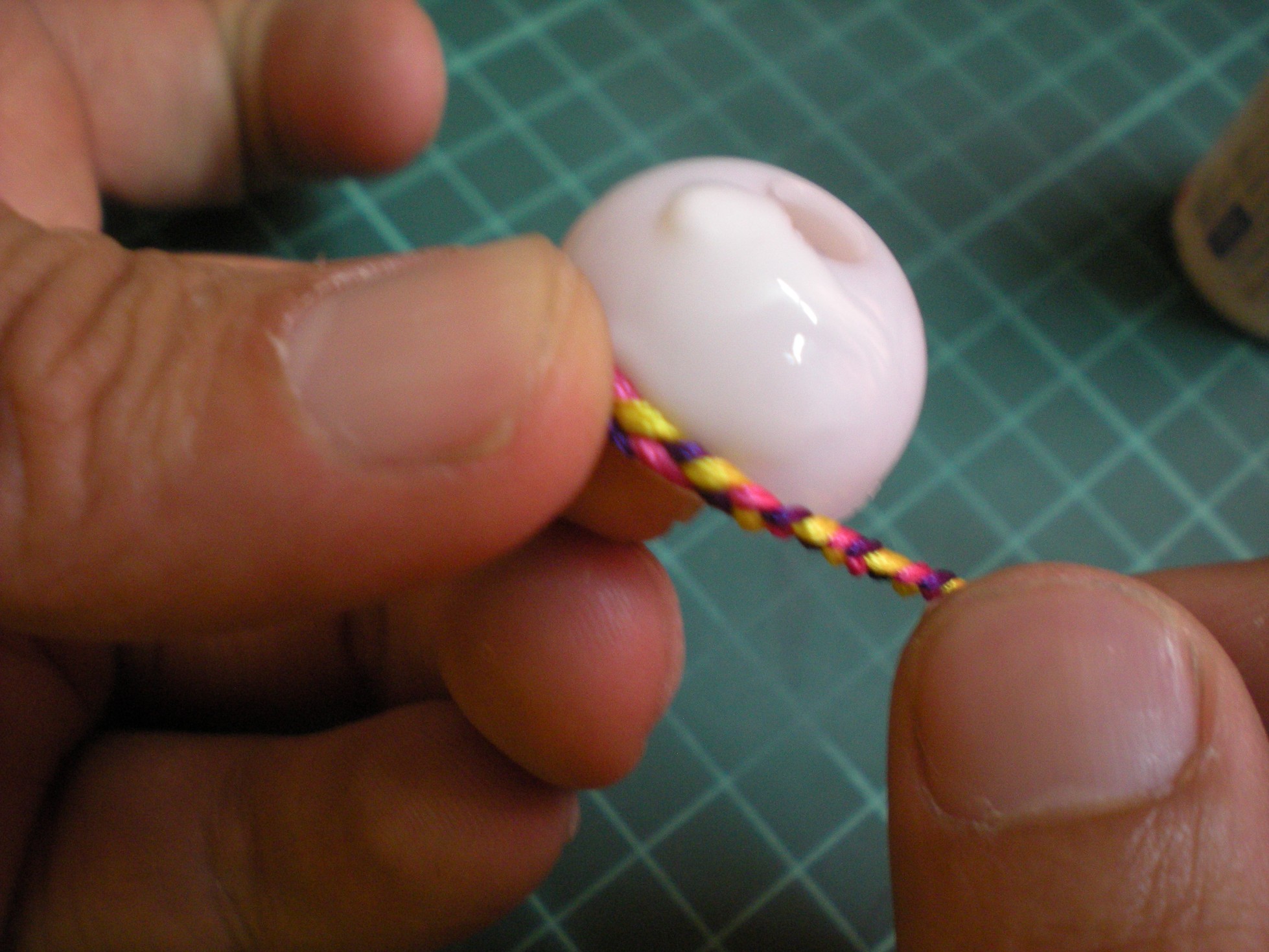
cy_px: 476
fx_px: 1393
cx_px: 634
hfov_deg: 49.0
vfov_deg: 37.7
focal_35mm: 38
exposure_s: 1/8
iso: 277
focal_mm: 6.3
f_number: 3.1
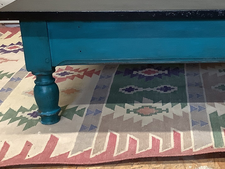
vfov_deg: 20.7
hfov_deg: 26.6
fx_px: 462
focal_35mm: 71
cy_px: 68
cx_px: 197
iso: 160
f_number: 2.4
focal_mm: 3.3
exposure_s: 1/50
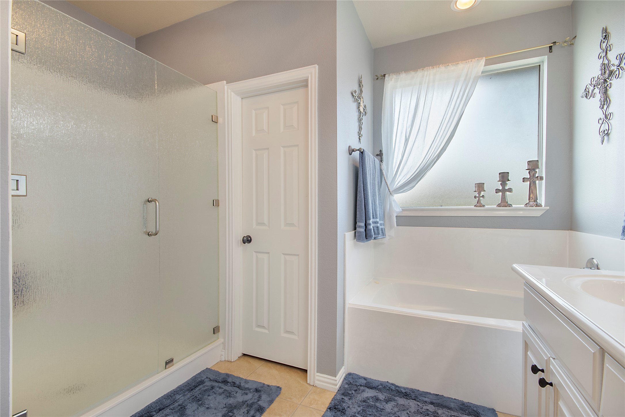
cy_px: 208
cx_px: 312
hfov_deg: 100.4
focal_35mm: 15
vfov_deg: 77.3
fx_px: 260
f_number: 11
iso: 100
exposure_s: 1/25
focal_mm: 10
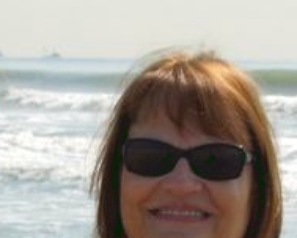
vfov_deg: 4.8
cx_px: -42
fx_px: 2829
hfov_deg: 6.0
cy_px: 397
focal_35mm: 322
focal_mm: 11
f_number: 8.6
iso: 100
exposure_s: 1/200
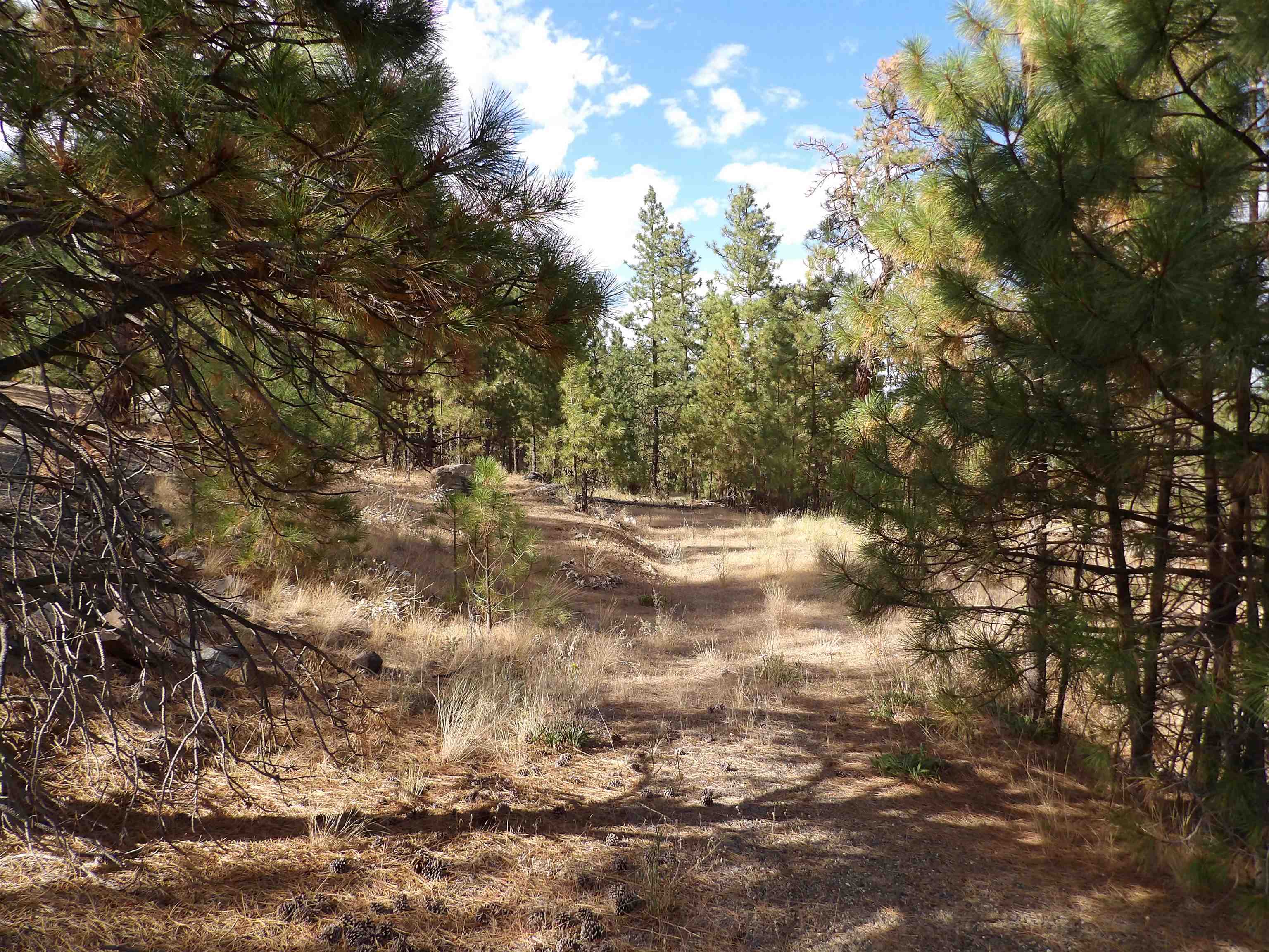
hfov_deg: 71.6
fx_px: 880
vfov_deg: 56.8
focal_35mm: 24
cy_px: 476
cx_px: 634
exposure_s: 1/437
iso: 100
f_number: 3.2
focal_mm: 4.3
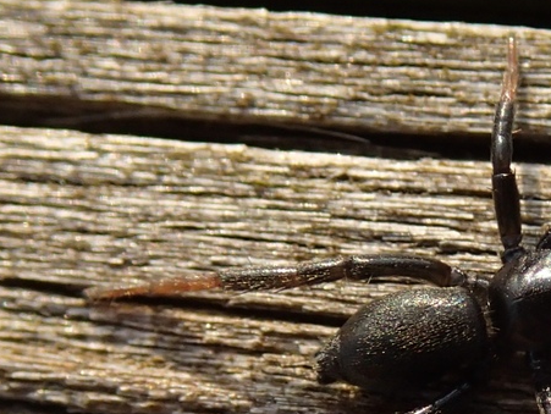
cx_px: 471
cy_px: 329
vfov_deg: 11.3
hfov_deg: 14.9
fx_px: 2087
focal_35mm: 131
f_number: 5.6
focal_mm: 13.47
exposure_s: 1/320
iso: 200
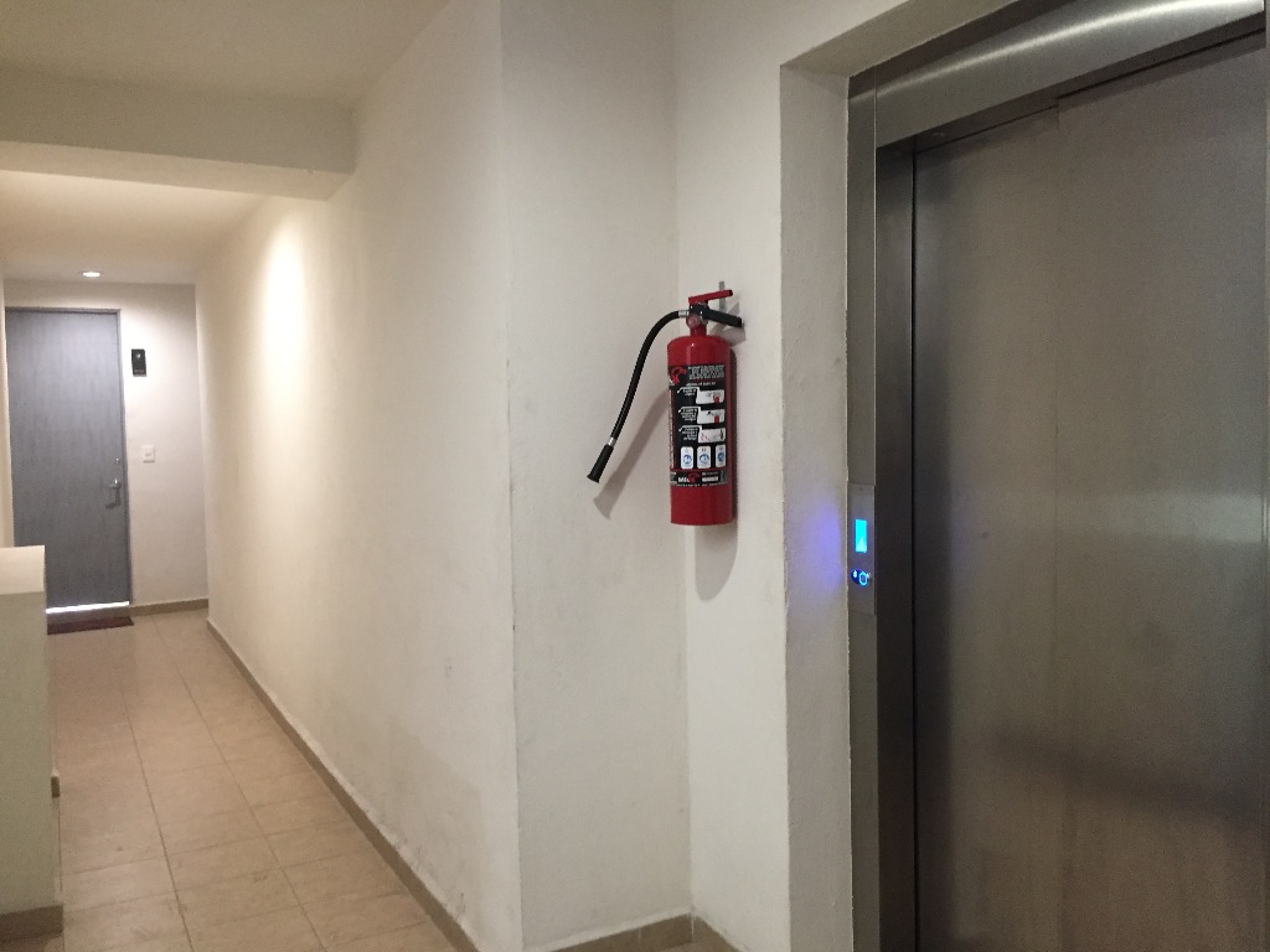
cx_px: 635
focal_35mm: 29
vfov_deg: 48.2
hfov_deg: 61.7
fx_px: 1064
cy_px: 476
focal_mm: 4.15
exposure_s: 1/24
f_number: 2.2
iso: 250
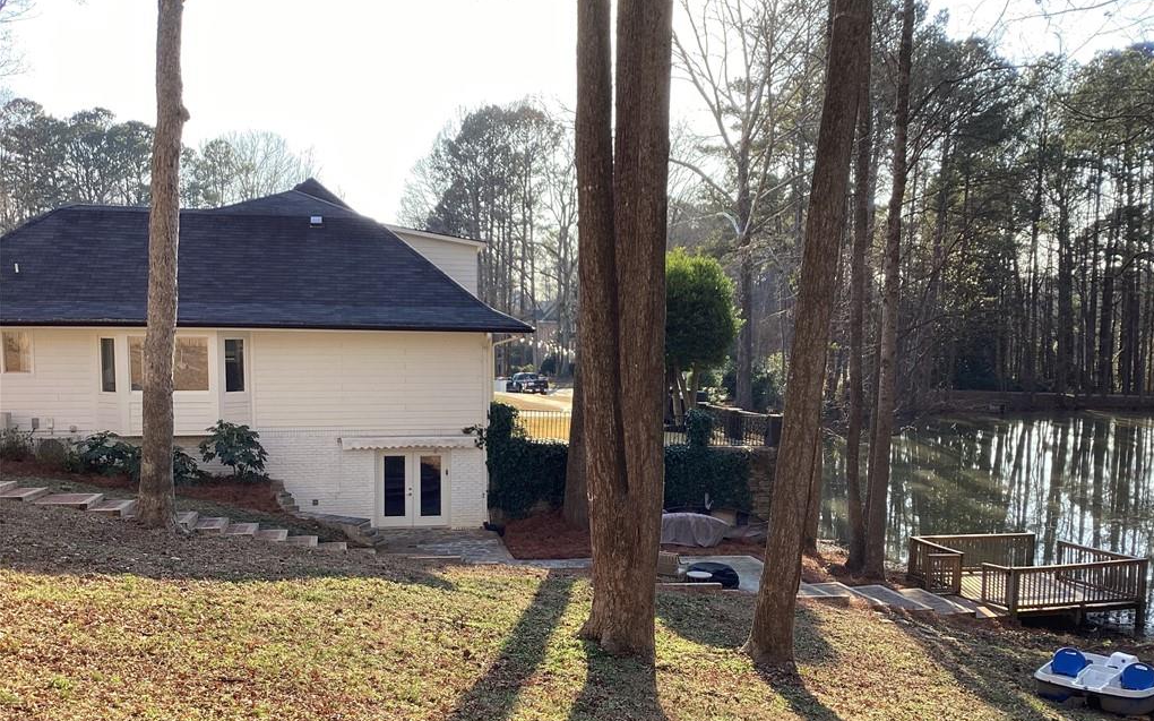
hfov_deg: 58.2
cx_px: 578
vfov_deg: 38.2
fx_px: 1038
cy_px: 428
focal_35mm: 33
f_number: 2.4
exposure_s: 1/181
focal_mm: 3.3
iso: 25
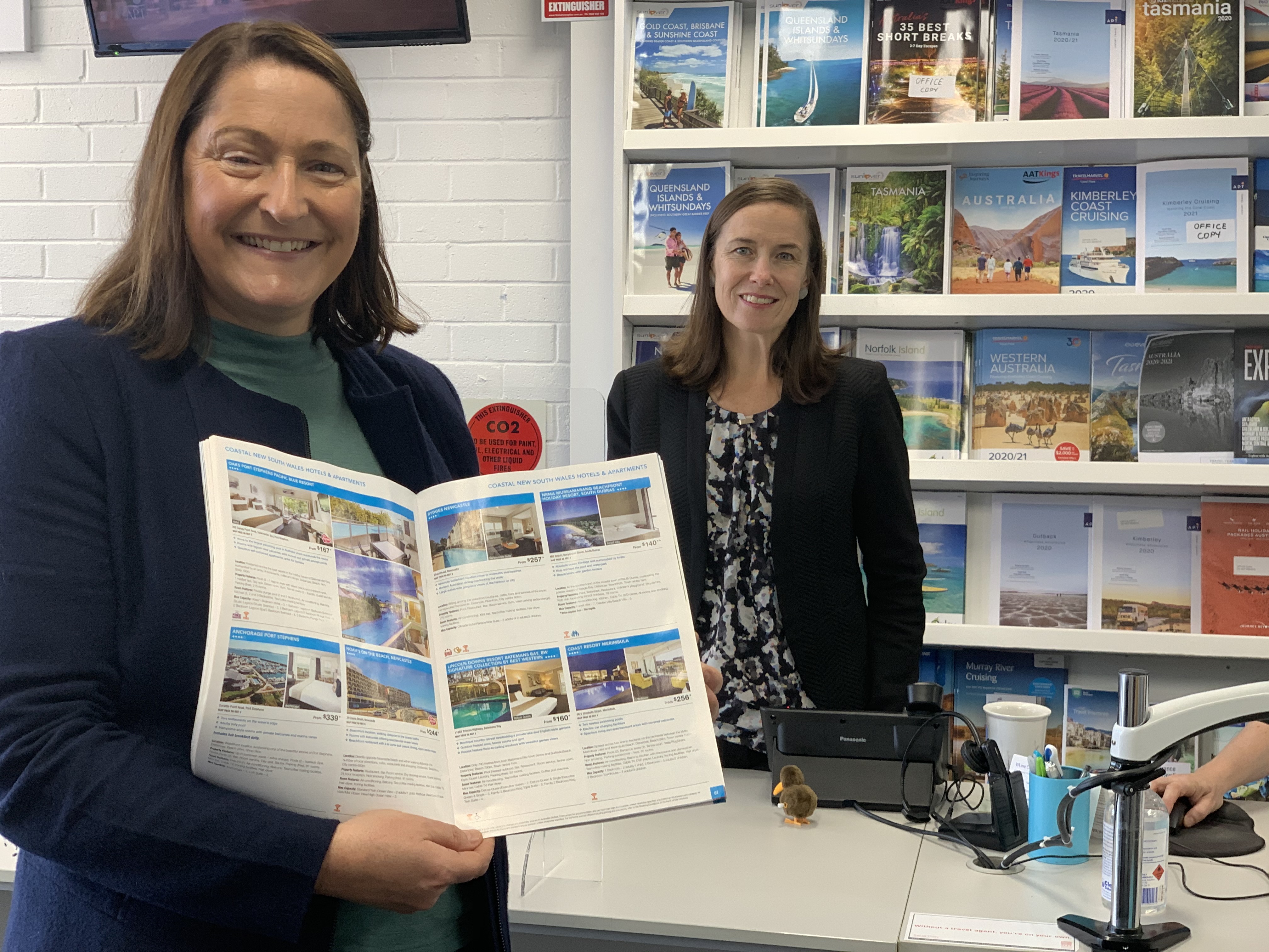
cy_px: 476
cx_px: 634
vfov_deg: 28.0
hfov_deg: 36.8
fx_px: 1906
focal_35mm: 52
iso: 80
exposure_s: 1/50
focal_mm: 6
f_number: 2.4
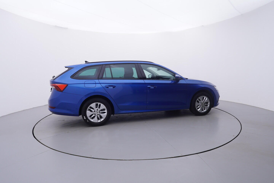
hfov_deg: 77.3
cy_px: 92
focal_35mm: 22
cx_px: 137
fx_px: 171
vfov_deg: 56.2
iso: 200
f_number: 5
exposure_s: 1/80
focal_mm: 15
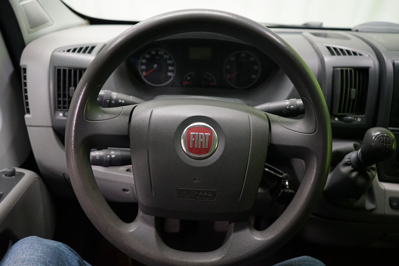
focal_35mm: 28
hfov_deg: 65.5
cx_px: 200
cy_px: 133
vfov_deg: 46.4
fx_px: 310
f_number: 3.5
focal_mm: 28
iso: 5000
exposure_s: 1/160
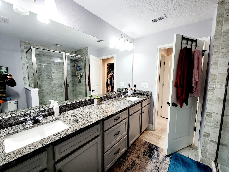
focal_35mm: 13
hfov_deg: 106.2
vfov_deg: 89.9
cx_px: 114
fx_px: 86
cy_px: 86
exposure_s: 1/60
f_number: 2.2
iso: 200
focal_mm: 2.2
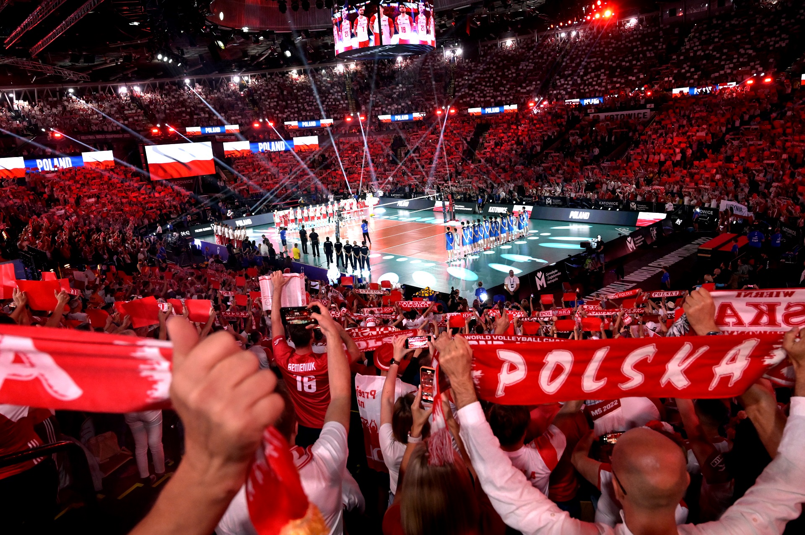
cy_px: 268
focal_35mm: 24
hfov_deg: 73.8
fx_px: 536
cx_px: 402
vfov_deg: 53.1
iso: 5000
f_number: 6.3
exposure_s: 1/250
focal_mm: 24
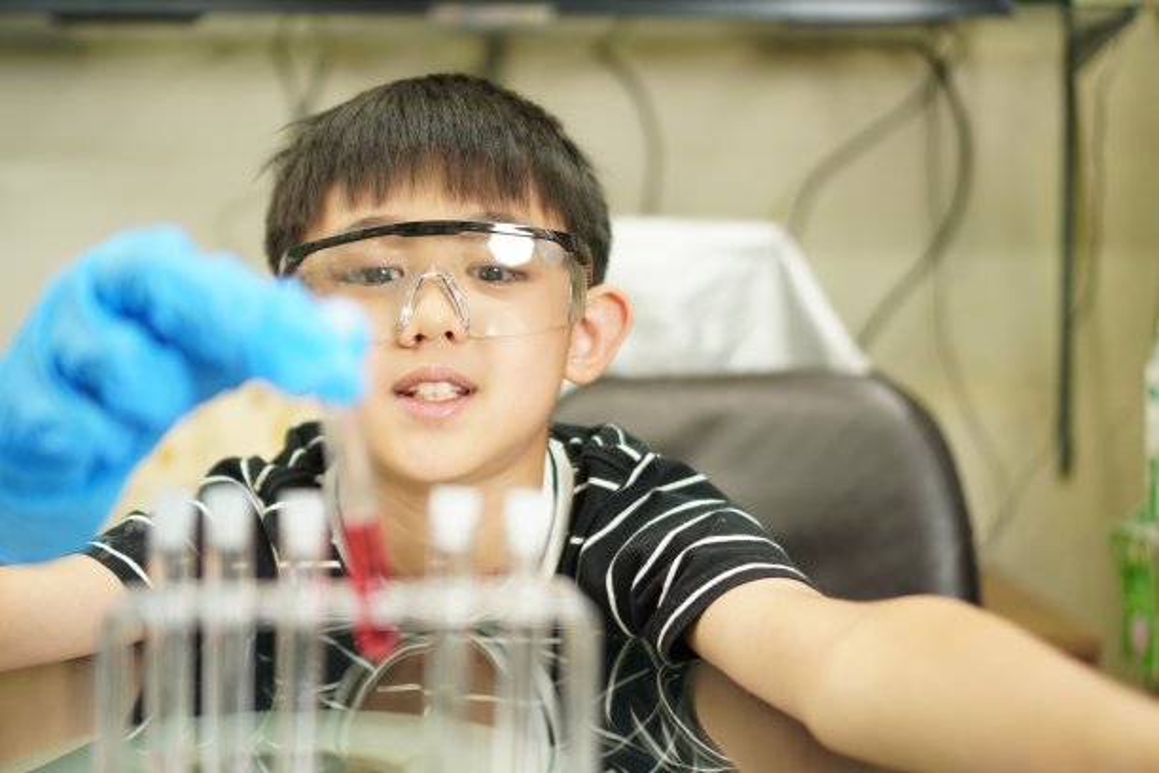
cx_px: 580
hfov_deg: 37.9
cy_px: 386
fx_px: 1690
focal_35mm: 52
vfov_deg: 25.8
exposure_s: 1/60
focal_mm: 35
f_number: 1.8
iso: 320
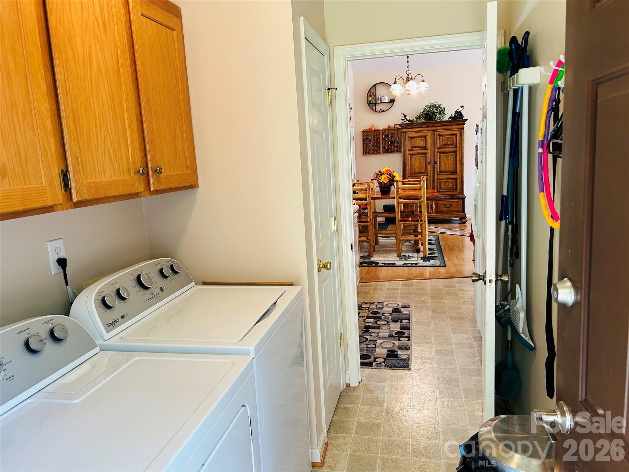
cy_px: 236
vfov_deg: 53.1
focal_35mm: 26
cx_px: 314
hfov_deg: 67.3
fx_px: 472
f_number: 1.5
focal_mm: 5.7
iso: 100
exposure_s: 1/60
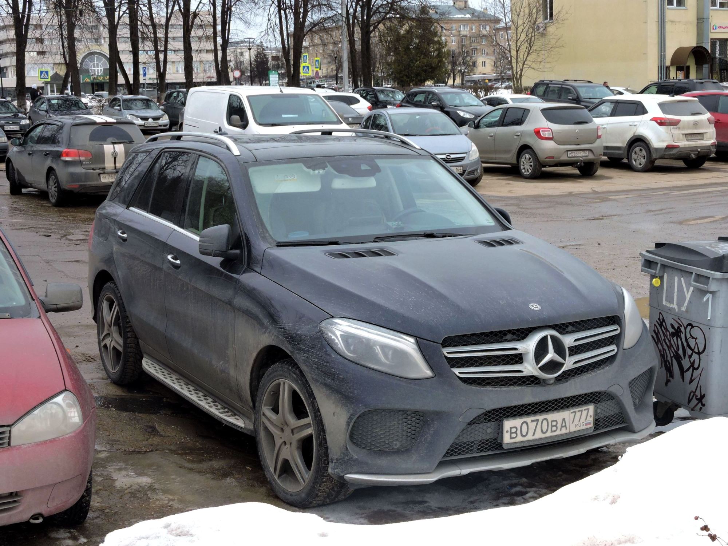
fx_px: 1052
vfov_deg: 29.1
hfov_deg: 38.2
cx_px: 364
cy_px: 273
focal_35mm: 50
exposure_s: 1/160
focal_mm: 9
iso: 100
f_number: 4
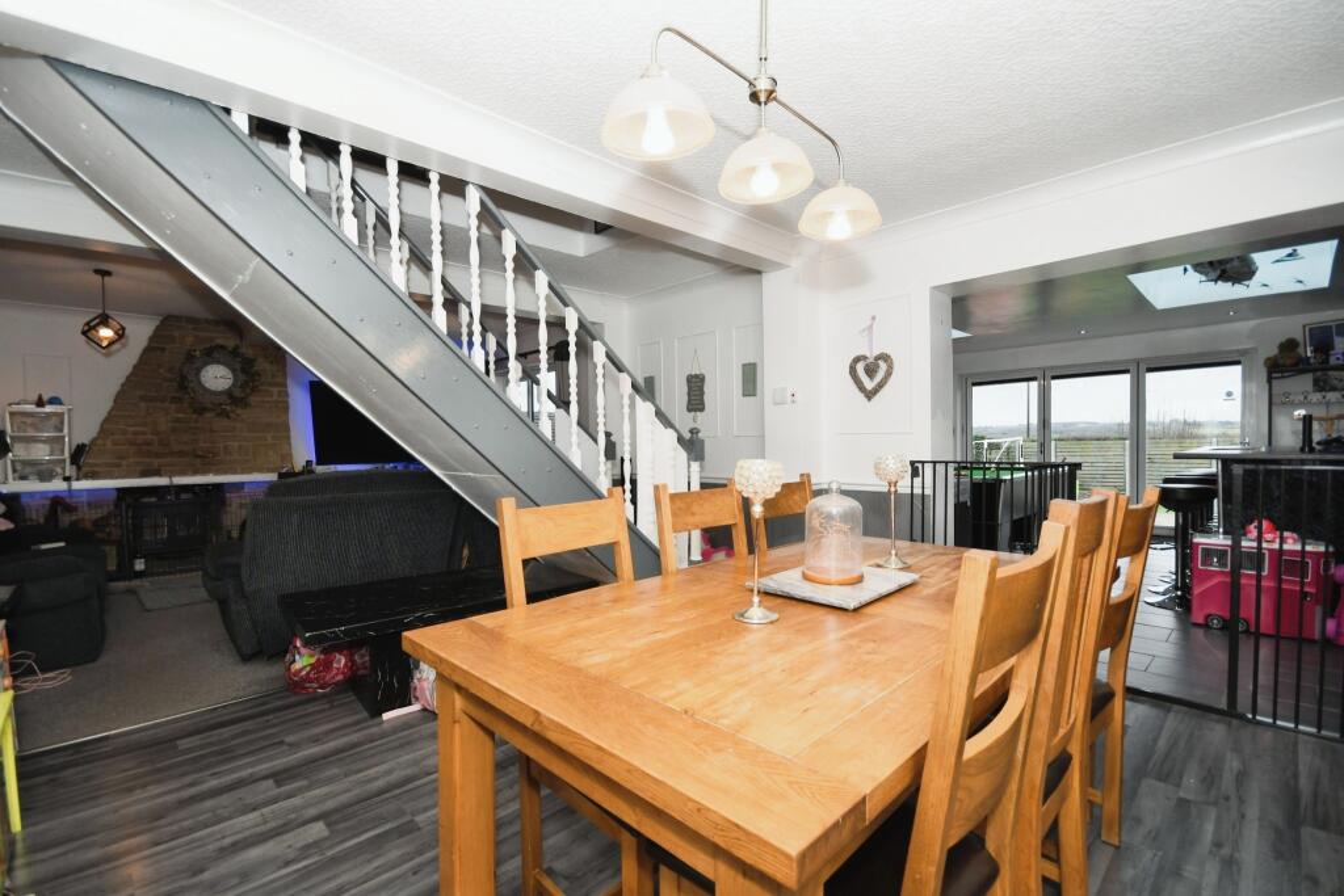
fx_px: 560
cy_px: 448
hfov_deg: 100.4
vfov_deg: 77.3
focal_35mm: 15
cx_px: 672
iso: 400
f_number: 8
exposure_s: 1/60
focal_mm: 10
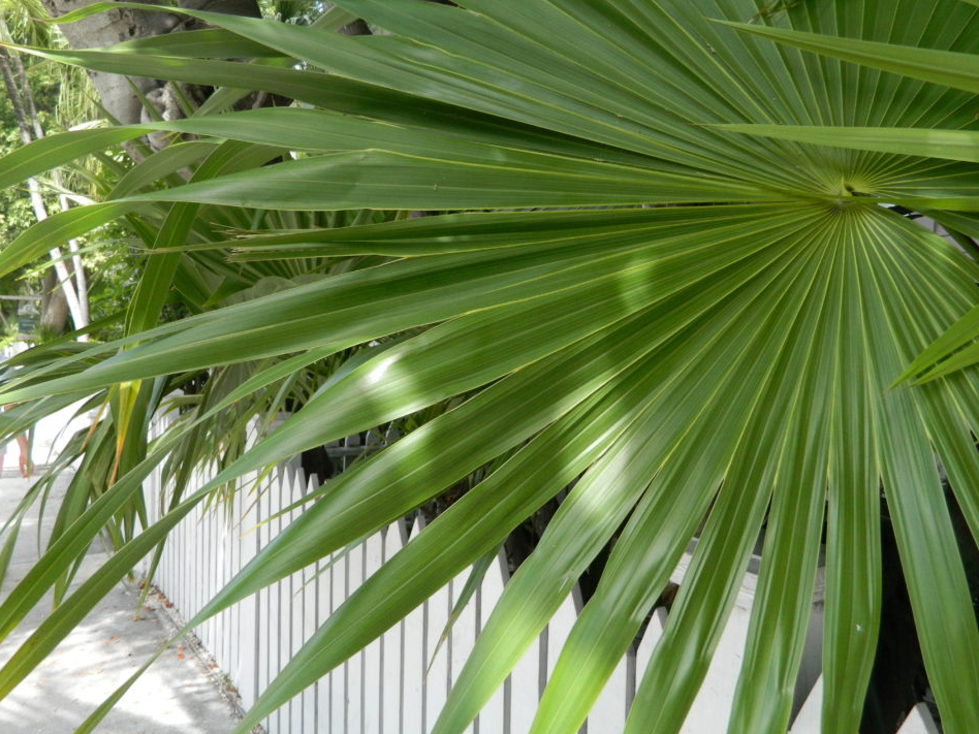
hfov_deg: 65.2
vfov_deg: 51.3
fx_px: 764
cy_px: 380
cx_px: 525
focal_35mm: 27
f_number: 3.1
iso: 160
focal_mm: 4.5
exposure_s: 1/250
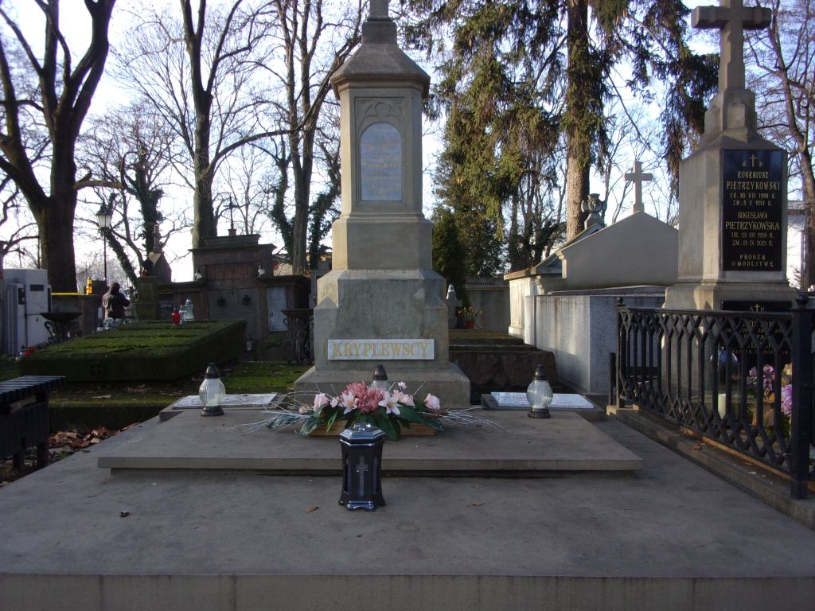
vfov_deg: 49.7
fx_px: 659
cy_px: 306
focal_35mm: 28
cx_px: 408
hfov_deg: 63.4
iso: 80
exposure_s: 1/120
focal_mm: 5.1
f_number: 3.9
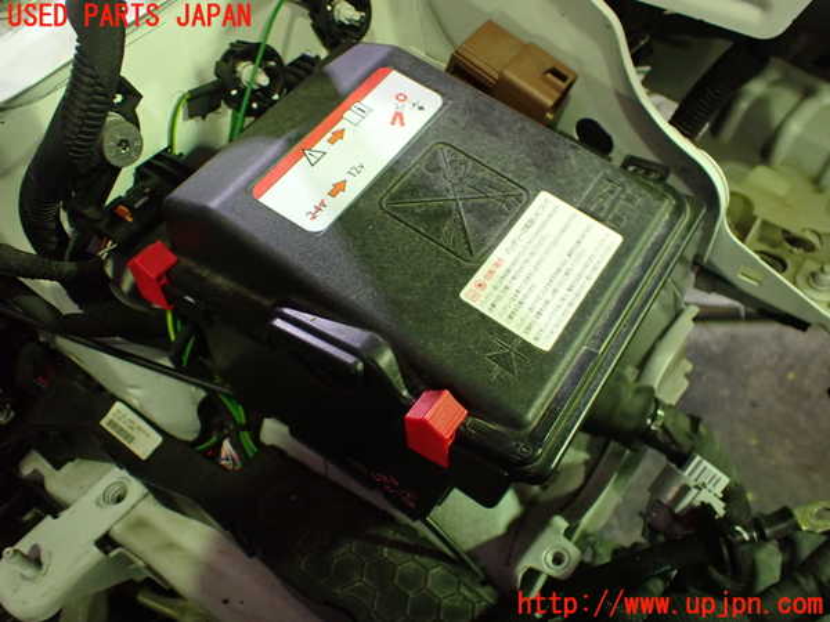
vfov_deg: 46.8
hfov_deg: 60.0
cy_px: 311
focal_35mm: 30
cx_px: 415
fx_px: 719
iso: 800
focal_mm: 5.4
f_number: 2.3
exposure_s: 1/30
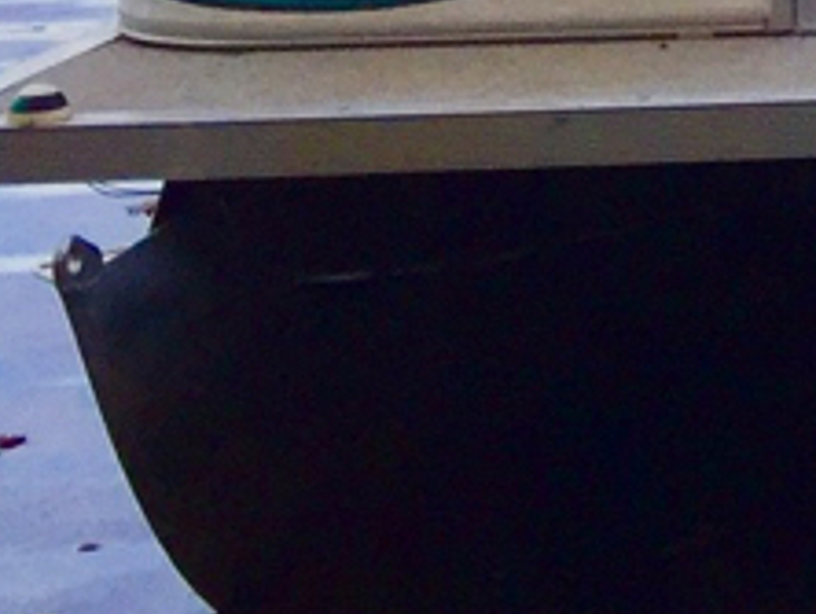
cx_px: 2319
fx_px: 3941
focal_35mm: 167
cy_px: -710
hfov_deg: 9.6
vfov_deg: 8.4
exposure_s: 1/455
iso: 32
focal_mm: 4.15
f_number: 2.2
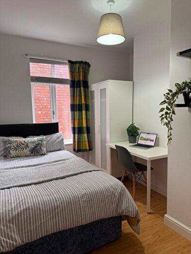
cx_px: 96
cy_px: 127
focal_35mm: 24
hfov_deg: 56.8
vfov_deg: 71.6
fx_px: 176
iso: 125
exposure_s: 1/121
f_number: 1.78
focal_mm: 6.76
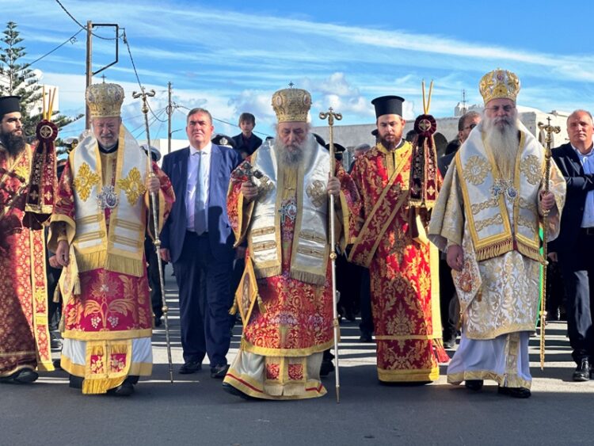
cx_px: 297
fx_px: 1322
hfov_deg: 25.3
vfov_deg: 19.1
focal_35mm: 77
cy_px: 223
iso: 32
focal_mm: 9
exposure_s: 1/657
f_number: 2.8
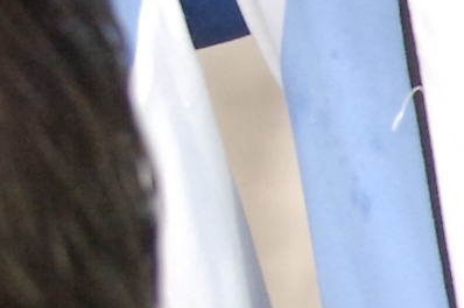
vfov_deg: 0.7
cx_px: -793
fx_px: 23909
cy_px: -595
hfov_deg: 1.1
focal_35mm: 1858
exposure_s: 1/250
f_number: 5.6
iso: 1000
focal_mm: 200
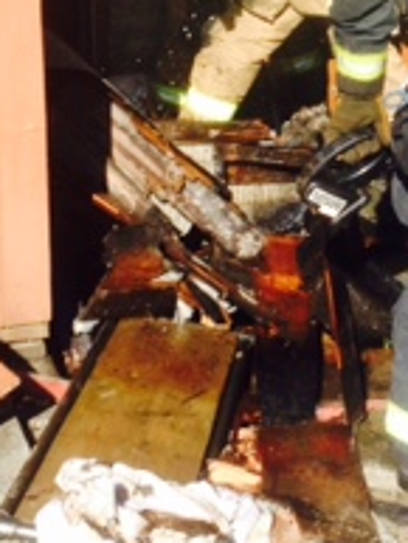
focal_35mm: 116
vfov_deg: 16.8
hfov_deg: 12.7
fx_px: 1821
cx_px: 338
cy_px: 79
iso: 50
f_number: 2.4
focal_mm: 4.28
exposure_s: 1/890
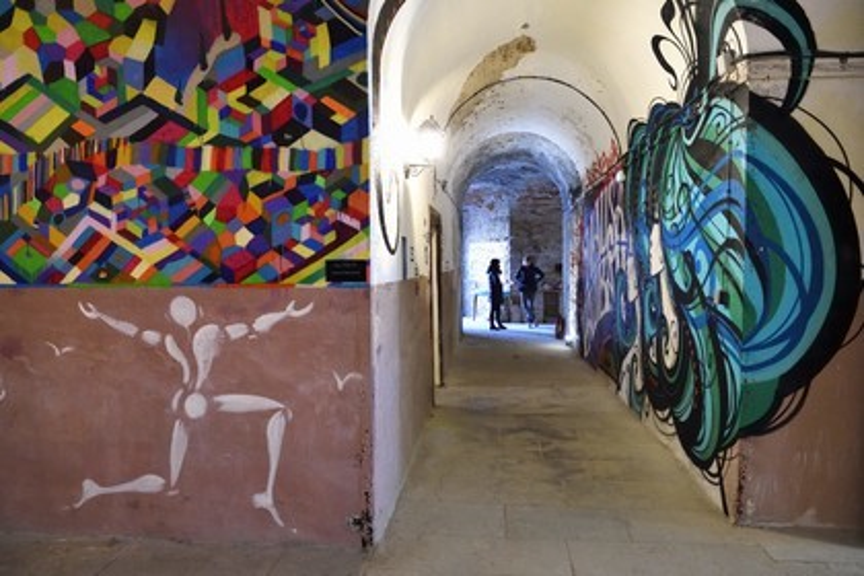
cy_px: 288
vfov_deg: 53.1
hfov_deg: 73.7
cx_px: 432
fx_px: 576
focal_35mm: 24
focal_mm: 24
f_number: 7.1
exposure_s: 1/10
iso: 3200
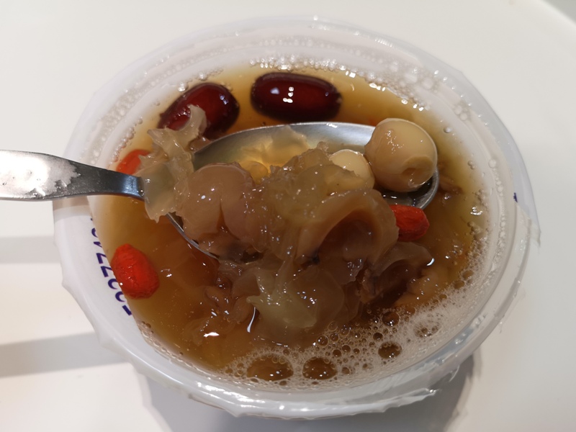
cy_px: 216
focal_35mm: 27
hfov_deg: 65.3
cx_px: 288
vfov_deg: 51.4
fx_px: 449
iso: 64
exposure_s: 1/50
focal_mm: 3.95
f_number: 1.8
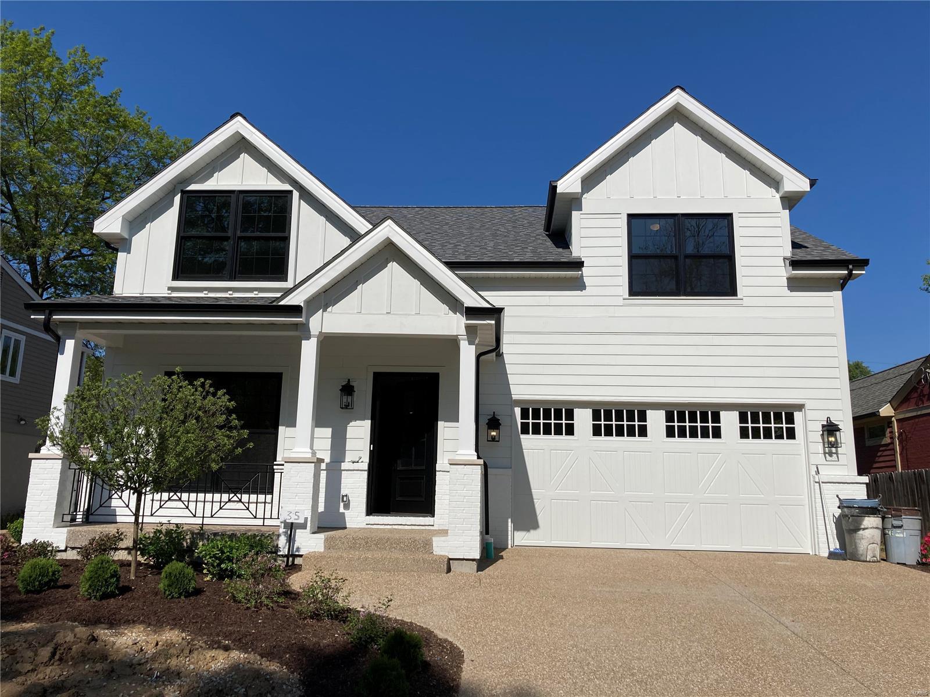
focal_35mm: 28
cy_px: 348
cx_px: 465
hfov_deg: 63.4
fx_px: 752
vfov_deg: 49.7
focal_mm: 3.99
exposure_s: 1/5348
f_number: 1.8
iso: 25
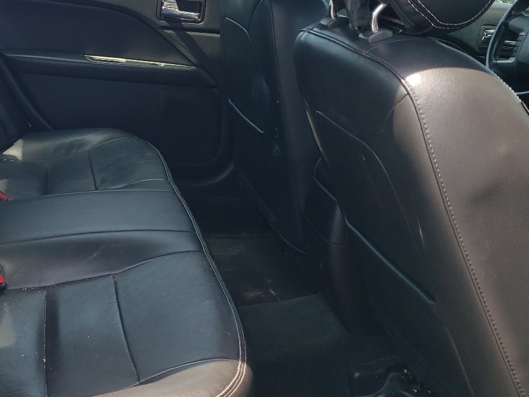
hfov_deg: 37.9
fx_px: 733
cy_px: 120
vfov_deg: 30.0
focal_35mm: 48
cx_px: 90
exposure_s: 1/625
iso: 50
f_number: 1.5
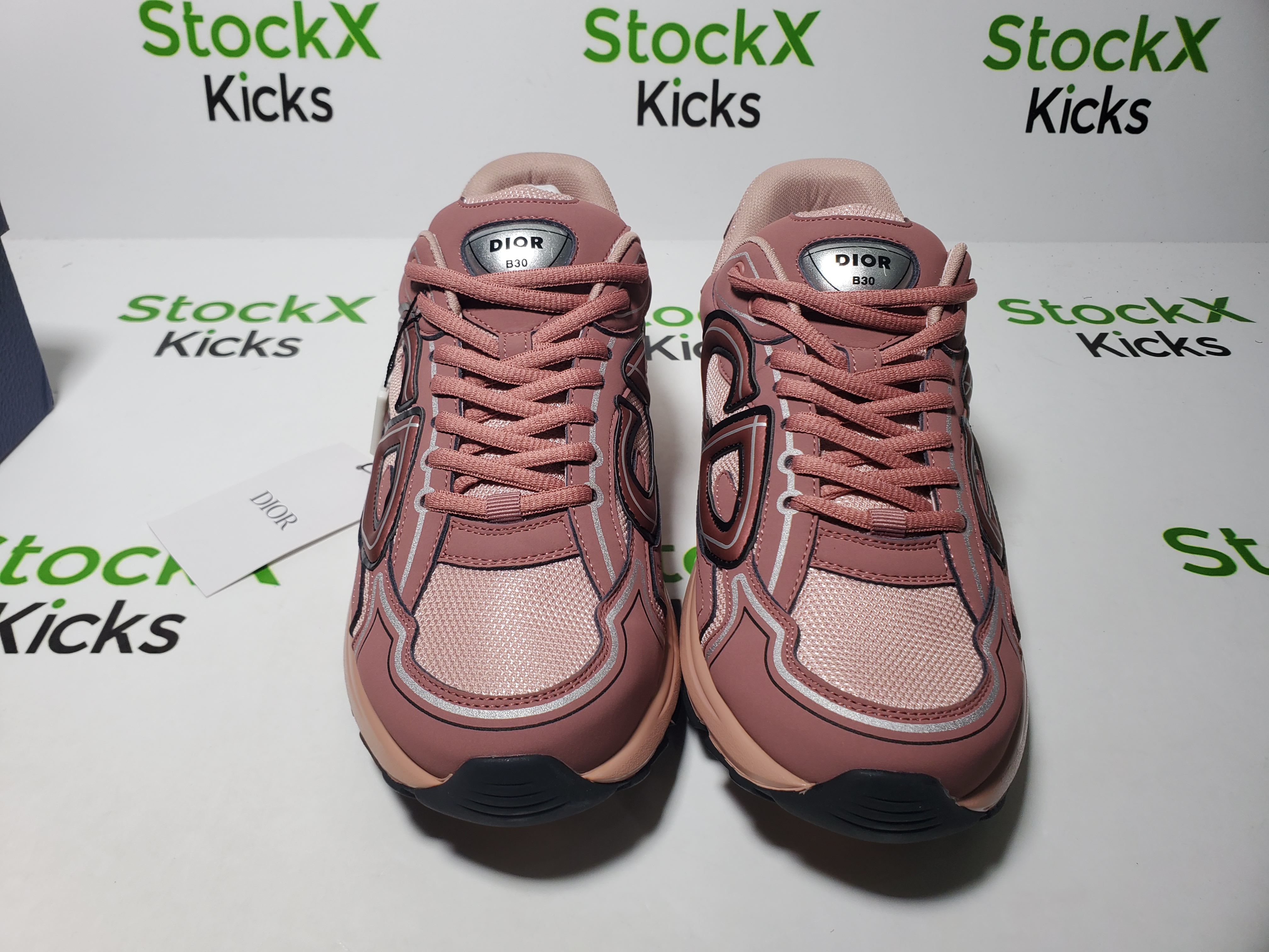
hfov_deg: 67.3
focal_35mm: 26
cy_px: 476
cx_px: 634
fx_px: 953
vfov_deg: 53.1
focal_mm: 4.3
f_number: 2.4
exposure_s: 1/236
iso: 50
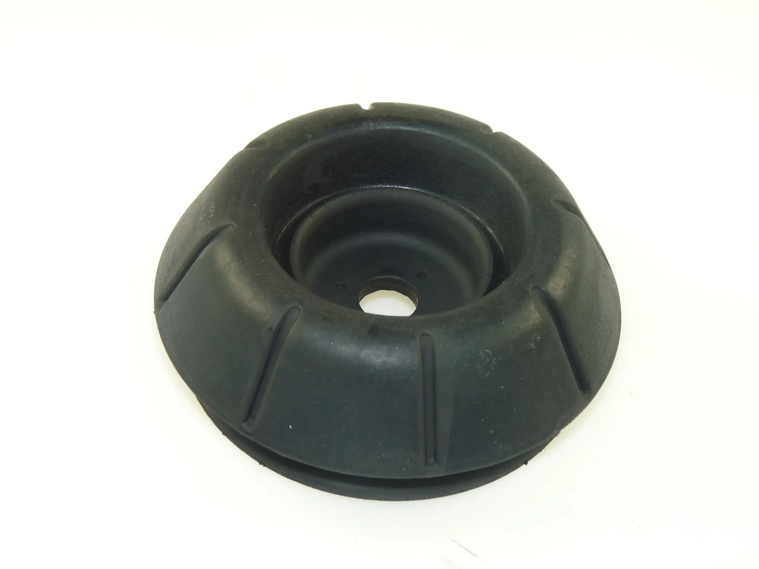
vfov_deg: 17.0
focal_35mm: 87
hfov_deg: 22.5
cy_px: 284
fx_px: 1908
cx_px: 380
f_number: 4
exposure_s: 1/50
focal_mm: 15.5
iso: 100
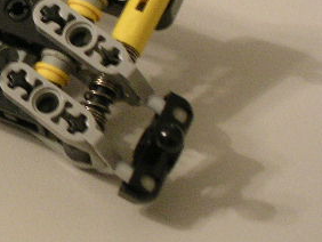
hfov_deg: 10.0
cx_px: -39
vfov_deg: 7.6
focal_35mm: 195
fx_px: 1815
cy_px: -13
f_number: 4.1
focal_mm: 13
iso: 132
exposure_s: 1/5.5
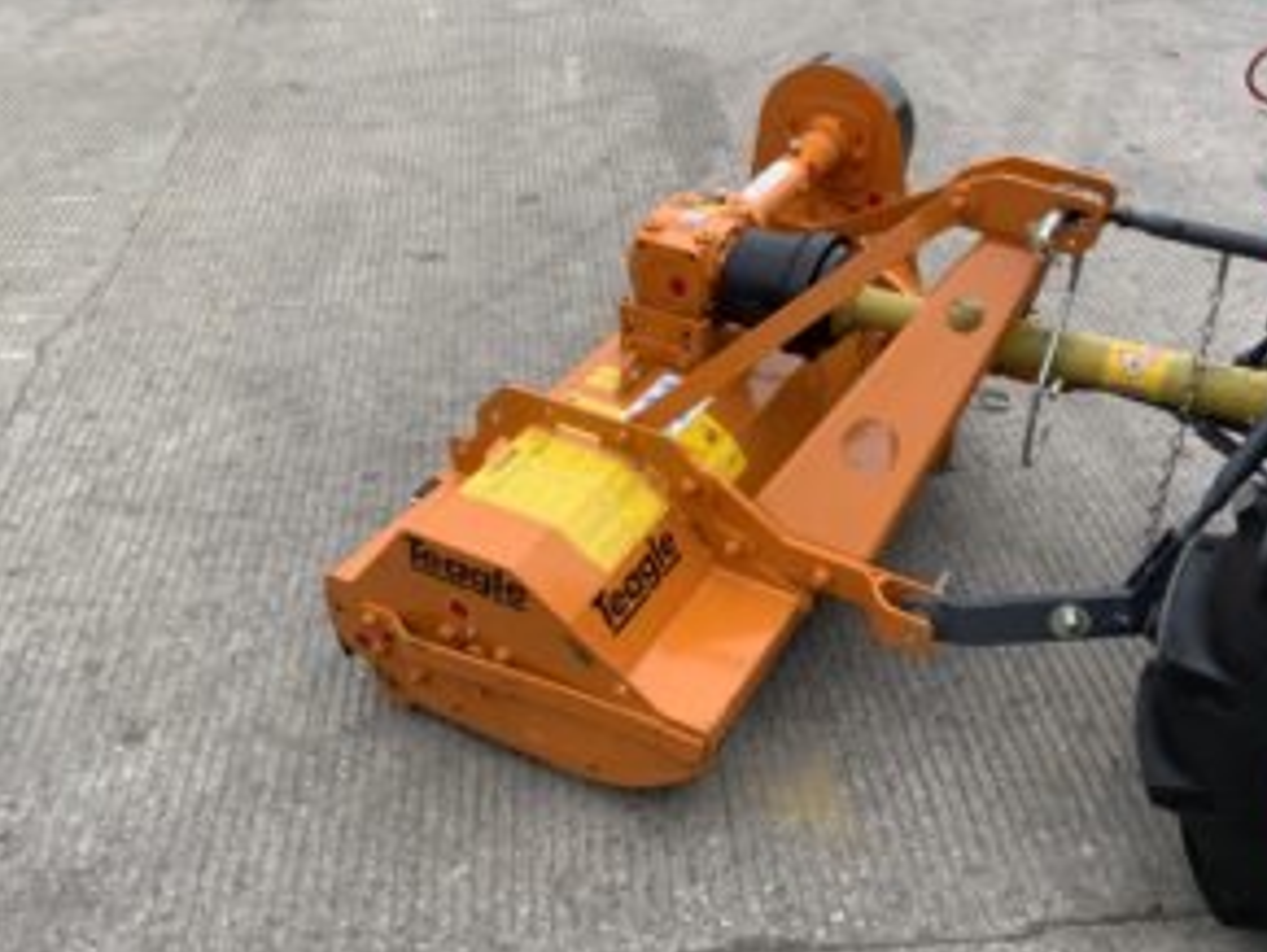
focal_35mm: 36
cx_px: 708
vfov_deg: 39.7
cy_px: 432
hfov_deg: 51.2
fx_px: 1319
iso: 16
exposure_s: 1/650
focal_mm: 3
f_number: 1.8
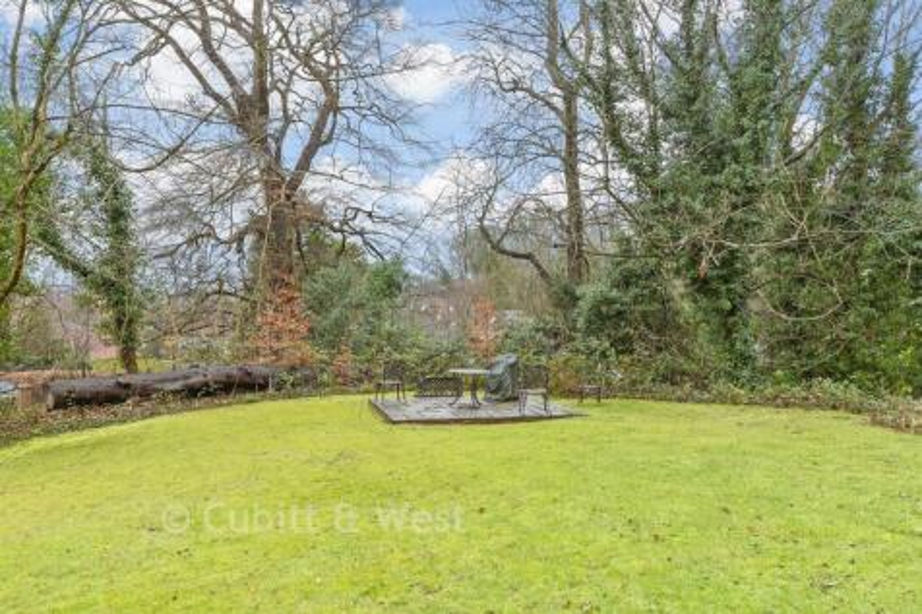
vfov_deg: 43.6
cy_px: 307
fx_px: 768
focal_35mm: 30
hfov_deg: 61.9
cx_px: 461
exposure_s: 1/10
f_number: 8
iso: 160
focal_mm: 20
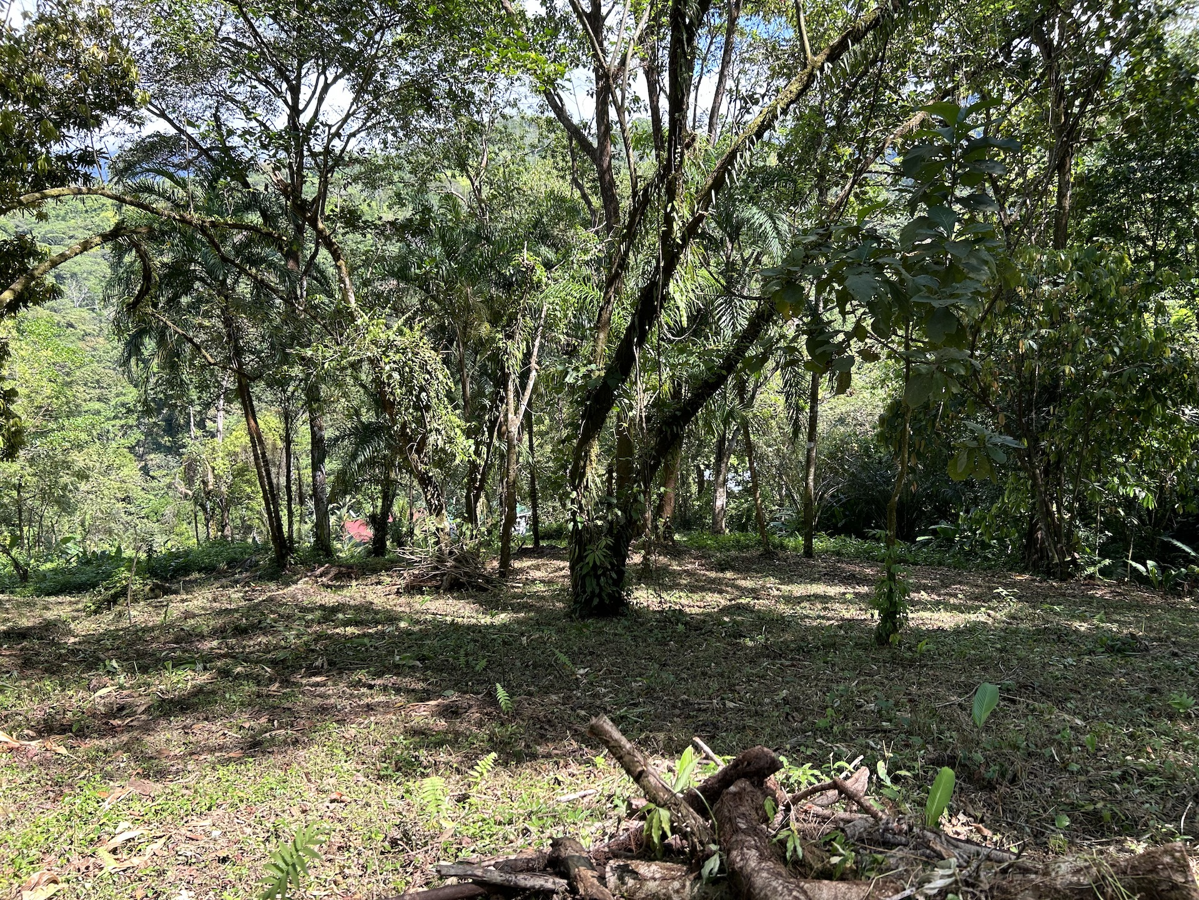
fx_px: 901
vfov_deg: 53.1
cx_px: 600
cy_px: 450
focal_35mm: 26
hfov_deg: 67.3
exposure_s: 1/476
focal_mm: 5.7
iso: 50
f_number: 1.5
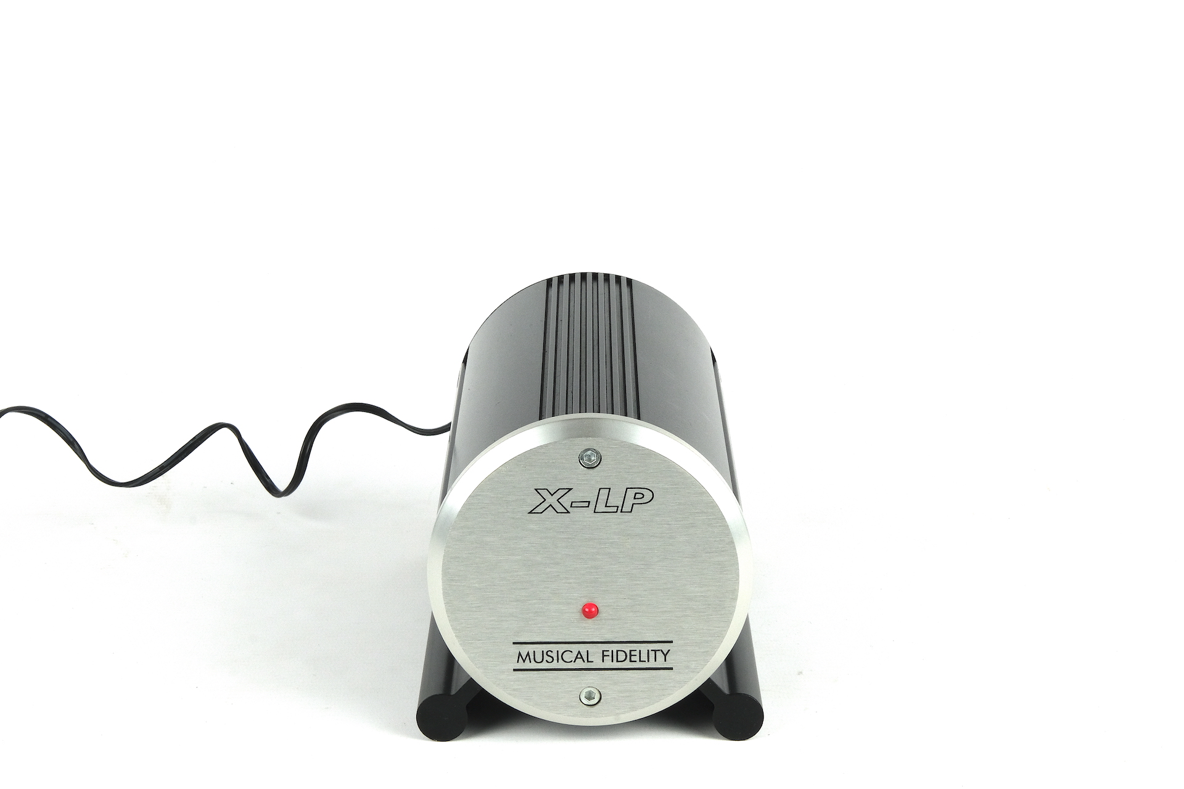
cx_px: 592
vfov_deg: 16.5
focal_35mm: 83
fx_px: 2730
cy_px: 394
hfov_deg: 24.5
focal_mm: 55
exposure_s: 1/13
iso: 800
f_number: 22
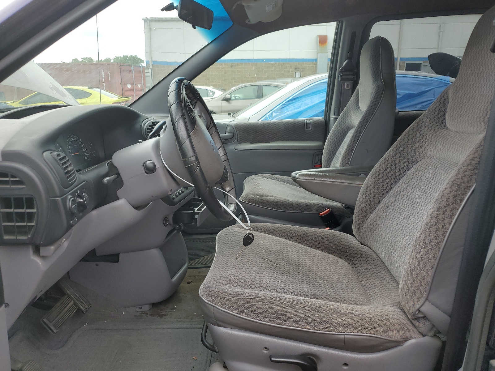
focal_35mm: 26
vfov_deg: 53.1
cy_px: 186
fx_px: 372
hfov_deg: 67.3
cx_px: 248
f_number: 1.5
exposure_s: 1/714
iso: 50
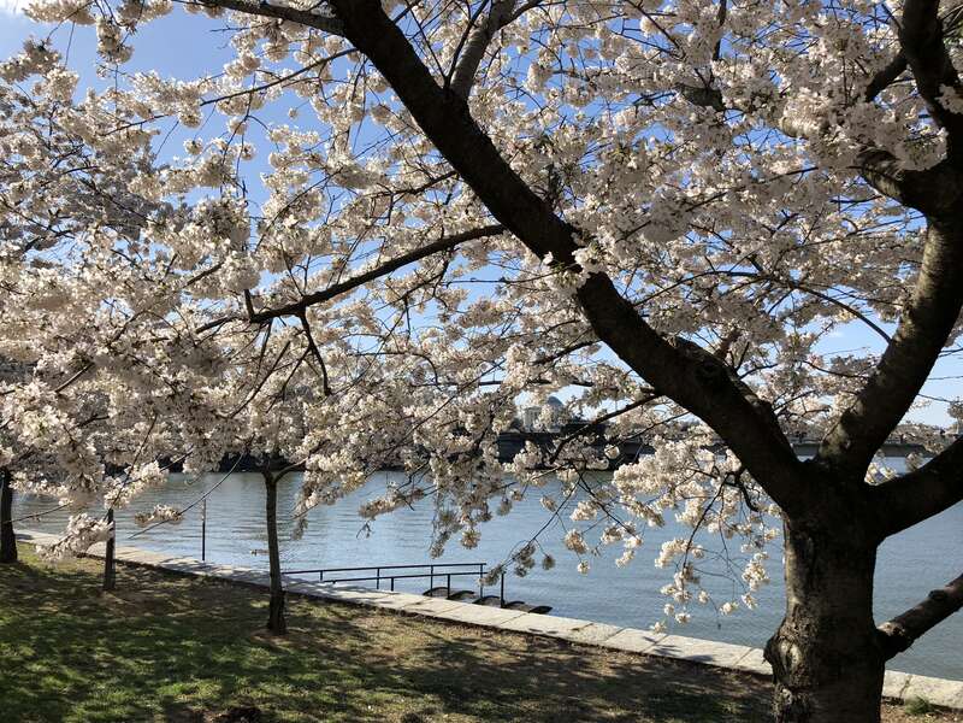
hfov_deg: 63.4
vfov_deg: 49.7
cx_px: 482
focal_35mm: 28
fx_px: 779
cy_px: 362
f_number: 1.8
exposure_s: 1/2024
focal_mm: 4
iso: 20
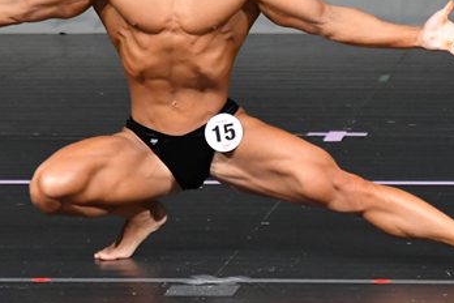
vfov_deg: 1.4
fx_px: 12635
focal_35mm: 1002
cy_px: 38
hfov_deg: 2.1
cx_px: 233
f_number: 5.6
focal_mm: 300
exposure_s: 1/400
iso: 4000
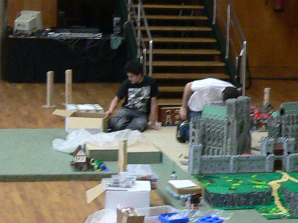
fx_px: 1102
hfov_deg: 15.4
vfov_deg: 11.6
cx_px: 170
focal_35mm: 128
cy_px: 120
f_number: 2.8
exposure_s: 1/15
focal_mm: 6
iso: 200
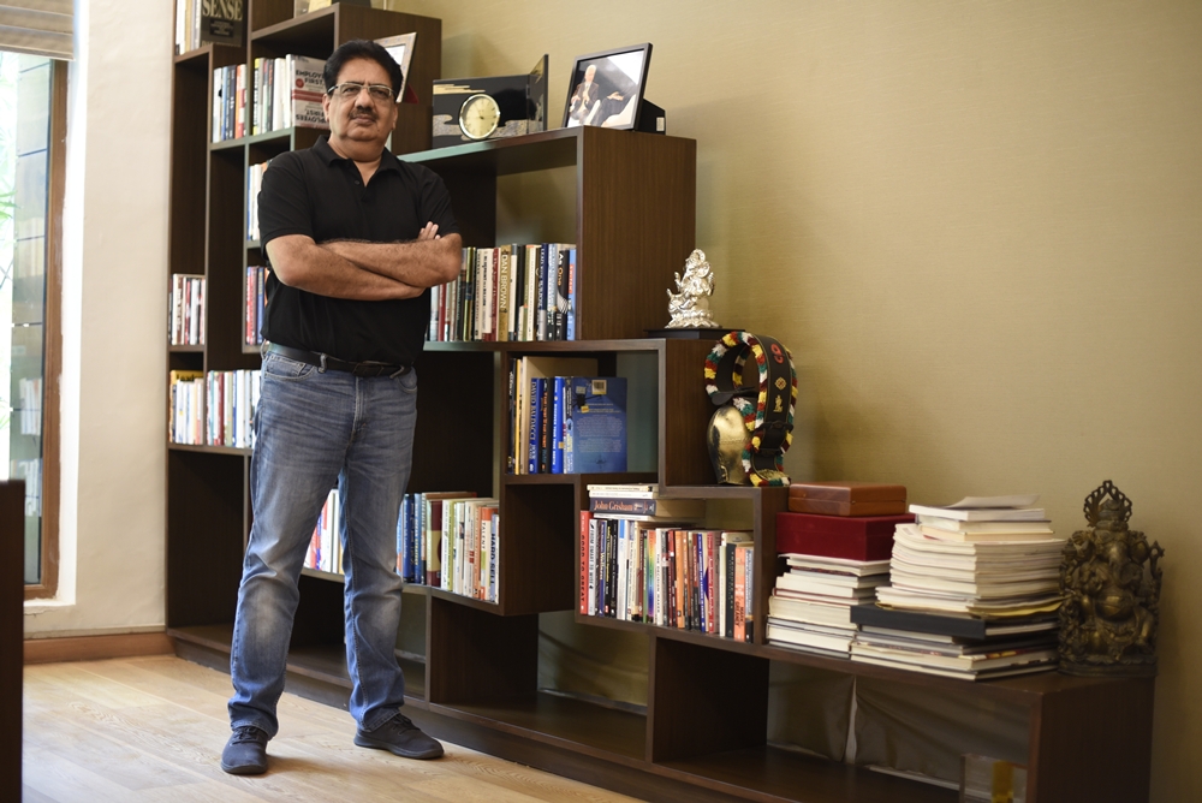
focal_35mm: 50
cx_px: 601
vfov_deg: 27.0
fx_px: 1670
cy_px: 402
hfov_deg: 39.6
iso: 800
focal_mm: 50
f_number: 1.4
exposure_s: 1/125
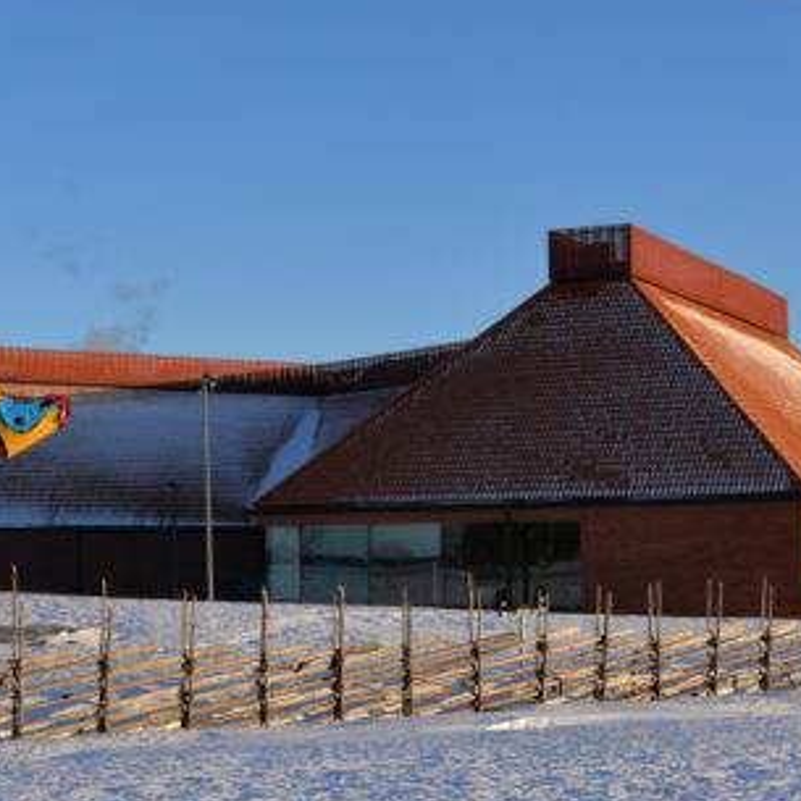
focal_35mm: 75
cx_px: 284
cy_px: 478
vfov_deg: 23.0
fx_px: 1963
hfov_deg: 23.0
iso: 160
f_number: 8
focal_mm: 35
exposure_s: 1/250
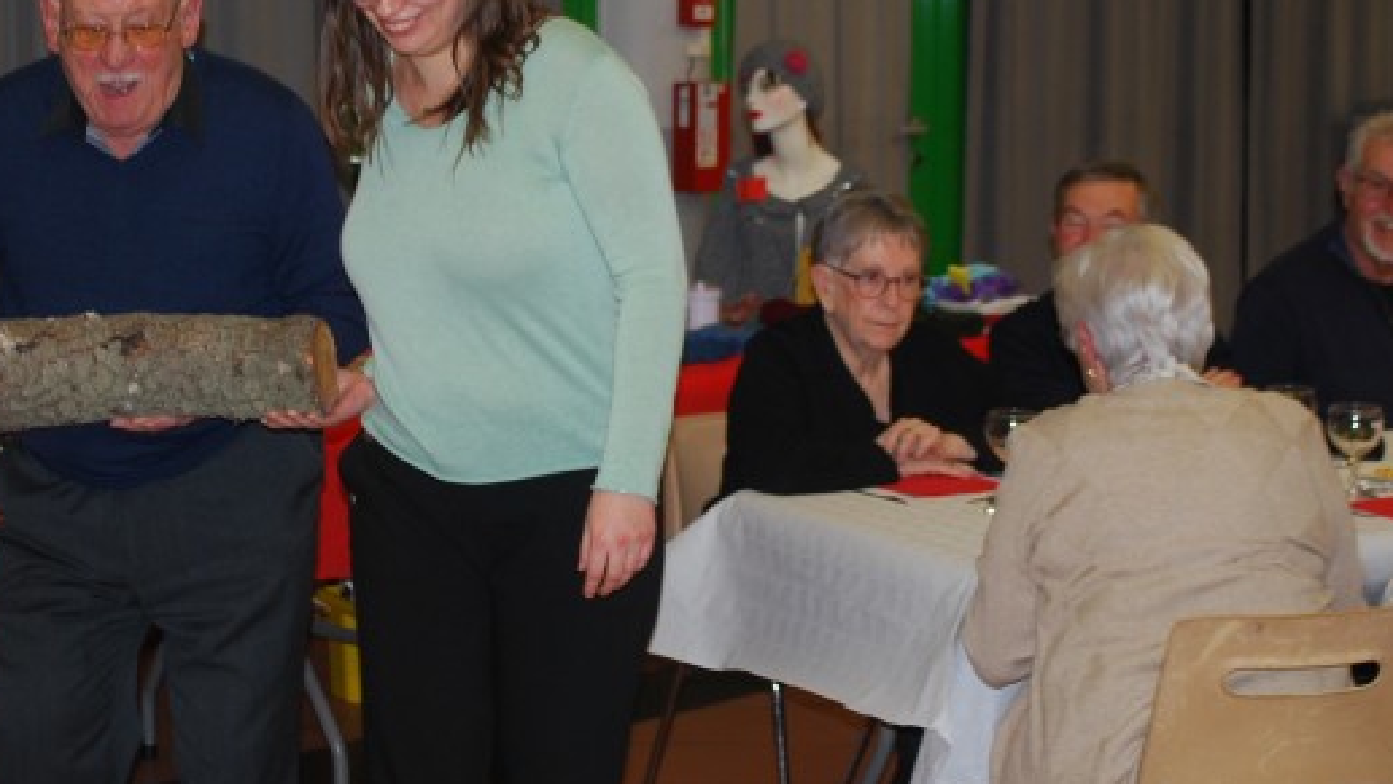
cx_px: 737
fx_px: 2915
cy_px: 267
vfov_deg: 15.3
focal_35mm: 79
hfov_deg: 26.9
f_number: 4.8
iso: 250
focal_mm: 29
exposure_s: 1/60
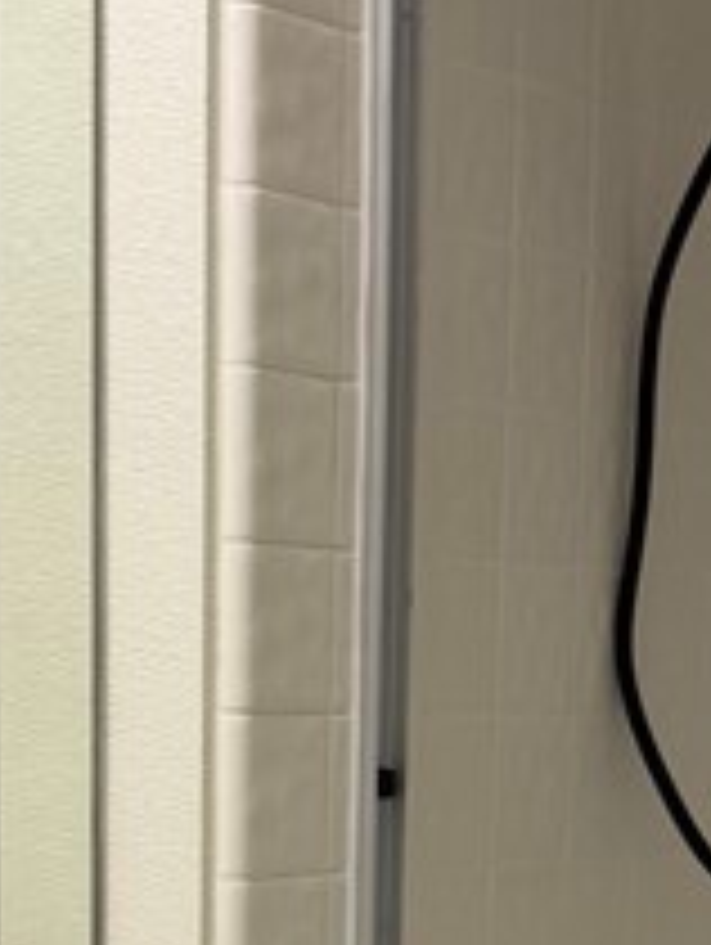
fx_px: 3198
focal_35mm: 117
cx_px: 288
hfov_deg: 12.7
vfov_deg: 15.6
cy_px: 1364
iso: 125
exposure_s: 1/120
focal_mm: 6.76
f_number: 1.78
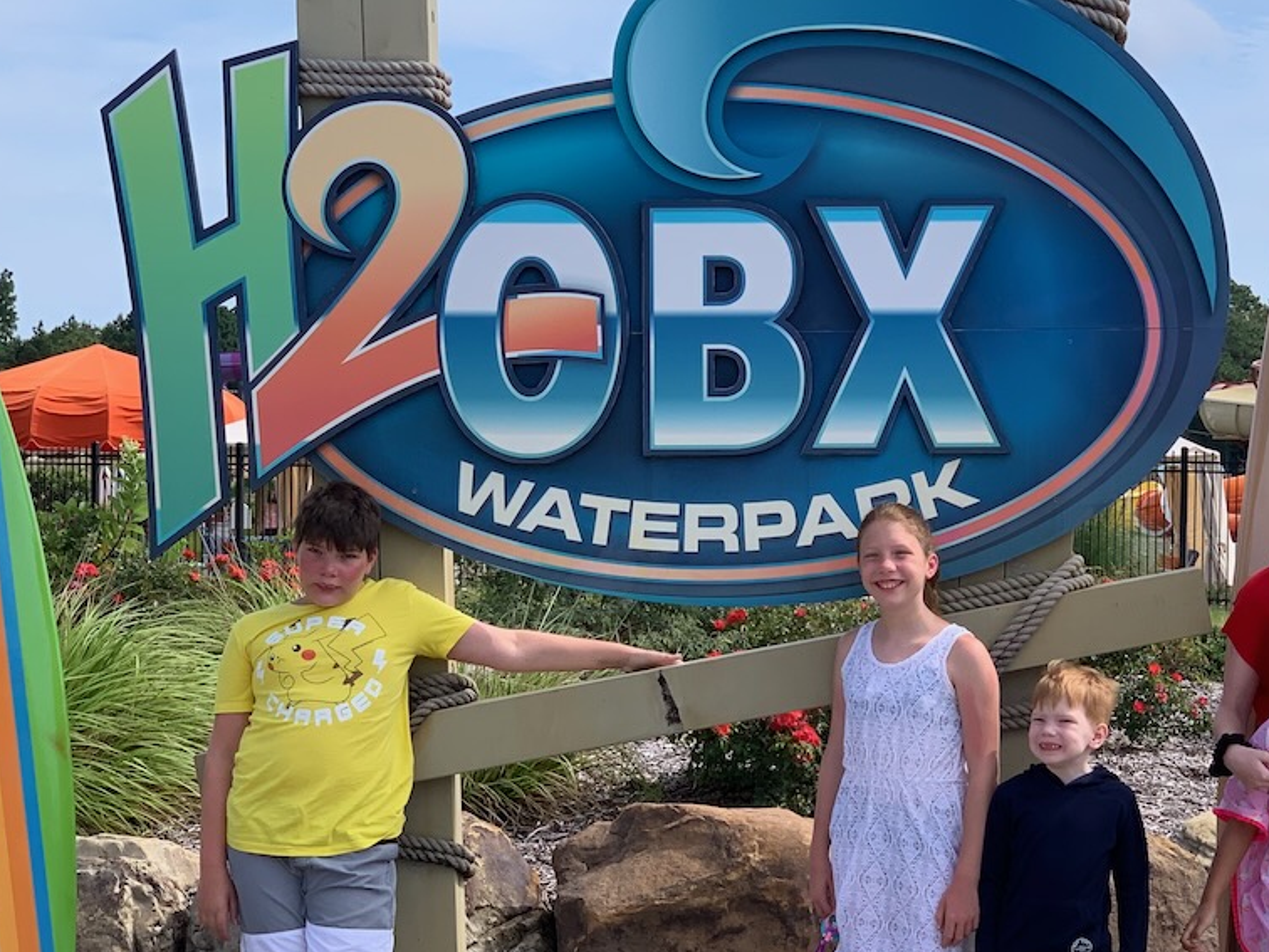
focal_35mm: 88
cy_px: 562
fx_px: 3226
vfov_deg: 16.8
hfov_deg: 22.2
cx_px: 807
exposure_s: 1/749
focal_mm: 6
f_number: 2.4
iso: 16
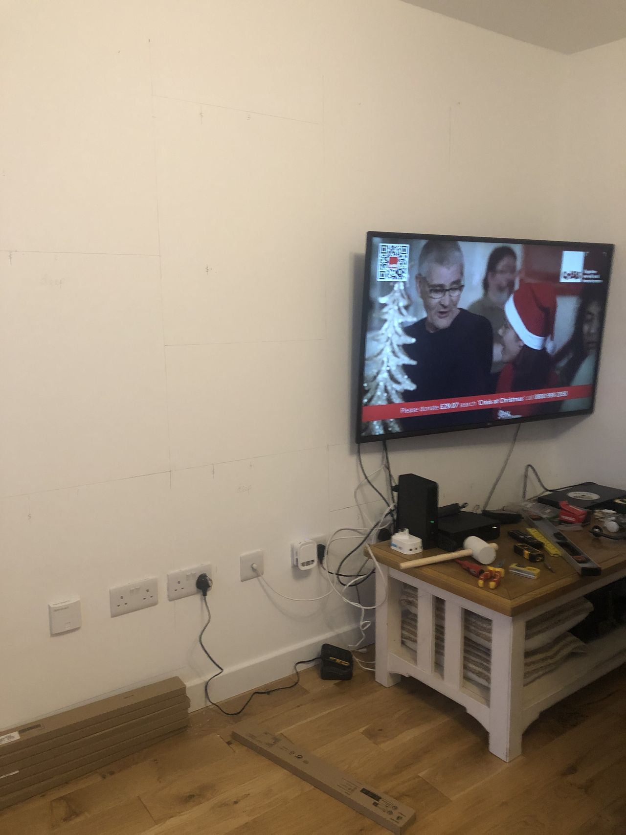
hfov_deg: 49.7
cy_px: 418
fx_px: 675
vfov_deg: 63.4
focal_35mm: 28
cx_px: 313
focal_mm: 4
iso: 100
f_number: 1.8
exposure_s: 1/9
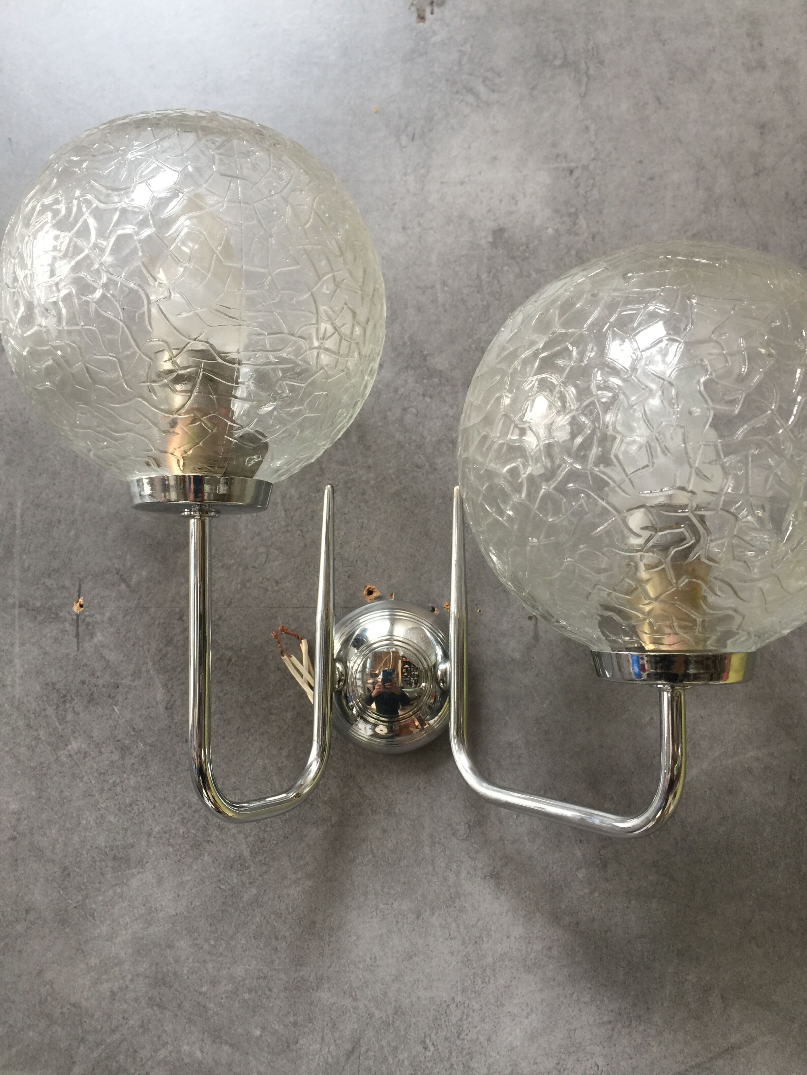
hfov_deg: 48.2
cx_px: 404
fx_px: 901
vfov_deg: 61.7
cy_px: 538
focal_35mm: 29
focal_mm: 4.15
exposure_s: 1/17
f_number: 2.2
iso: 40
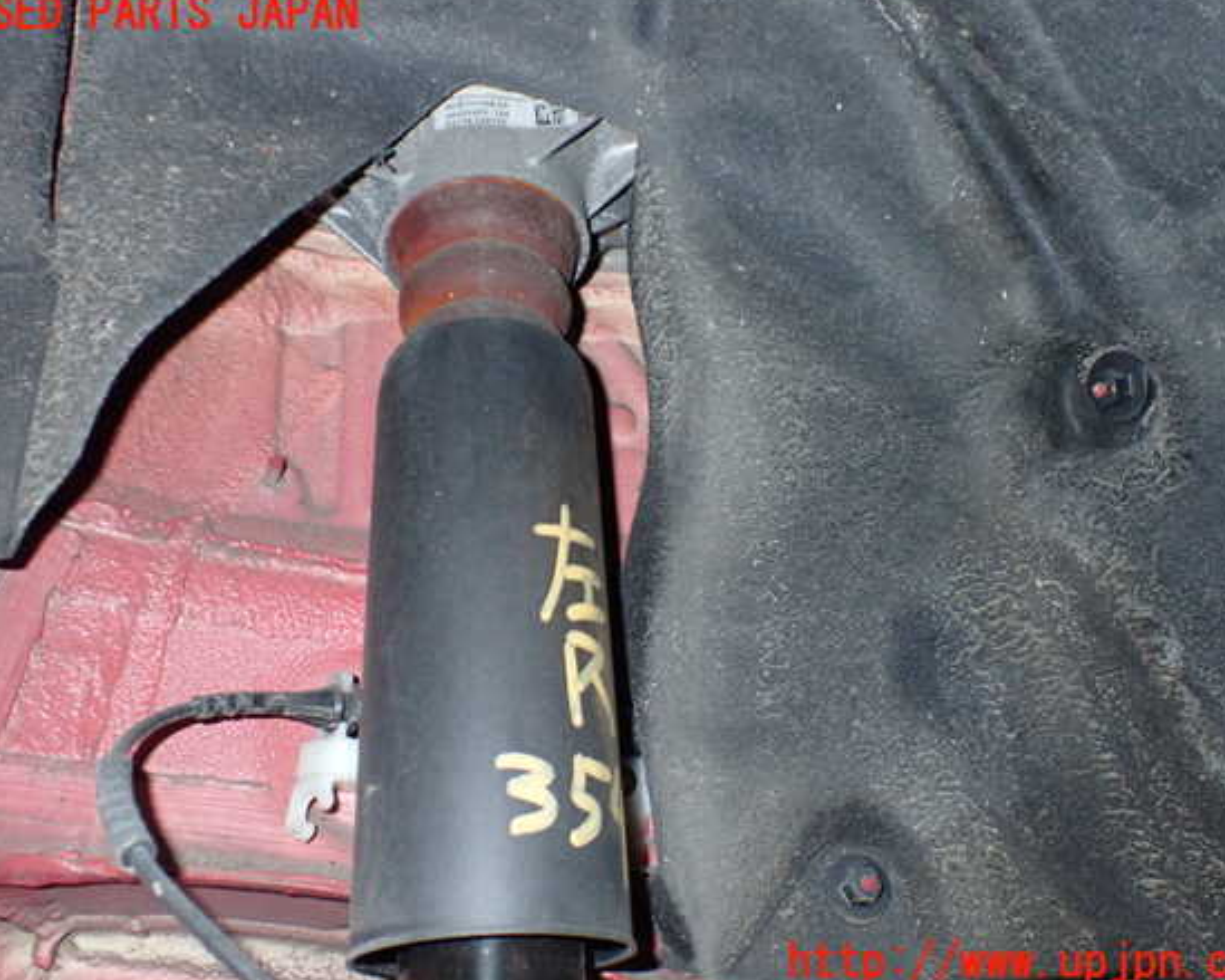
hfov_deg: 55.7
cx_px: 623
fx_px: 1160
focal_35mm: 32
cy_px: 489
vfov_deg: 45.8
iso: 800
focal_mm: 5.4
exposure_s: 1/30
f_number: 6.3
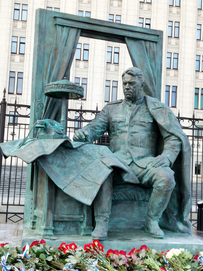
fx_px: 414
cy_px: 139
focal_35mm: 53
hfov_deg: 27.5
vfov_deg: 36.2
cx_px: 105
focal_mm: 4.66
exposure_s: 1/195
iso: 50
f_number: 1.4
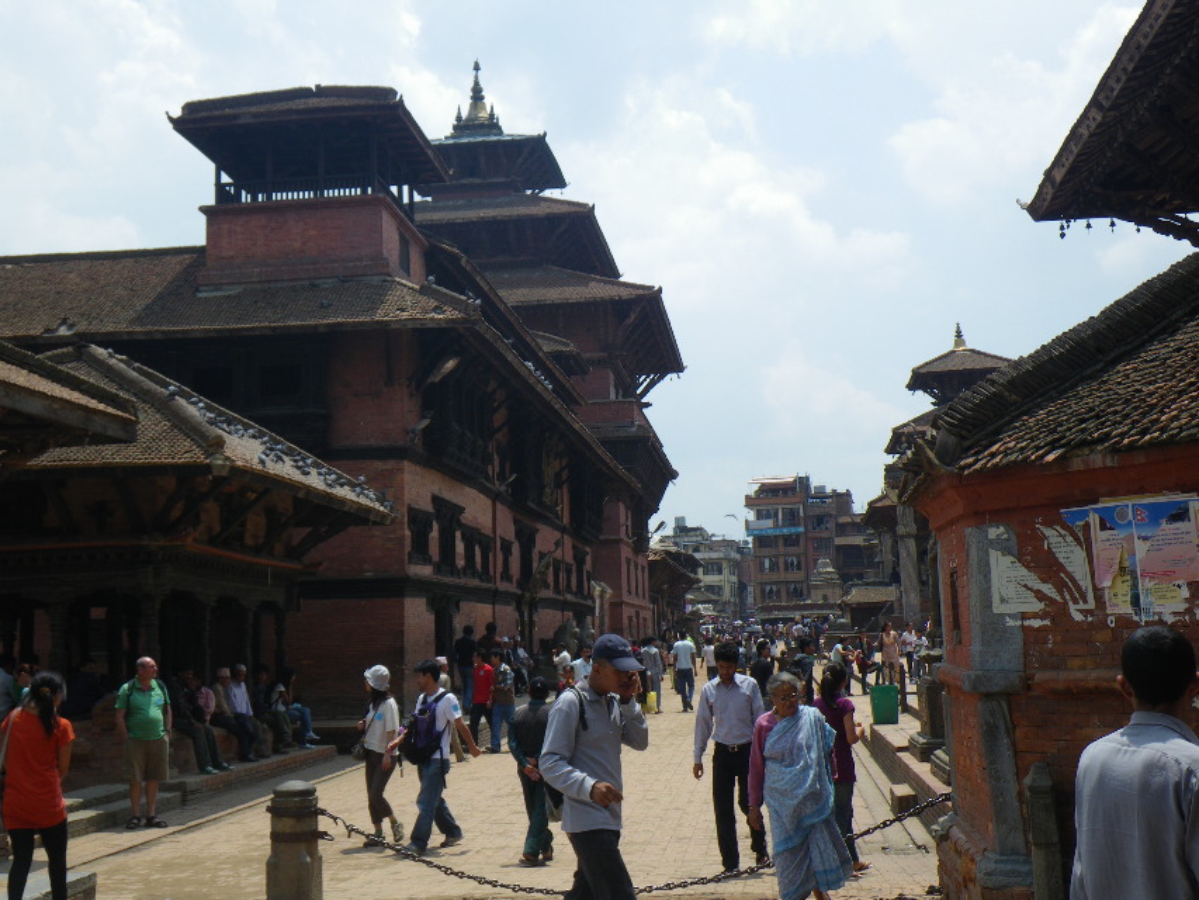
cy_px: 450
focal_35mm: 42
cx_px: 600
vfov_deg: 34.4
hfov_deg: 44.8
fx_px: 1455
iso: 50
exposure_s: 1/320
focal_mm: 7.5
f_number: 5
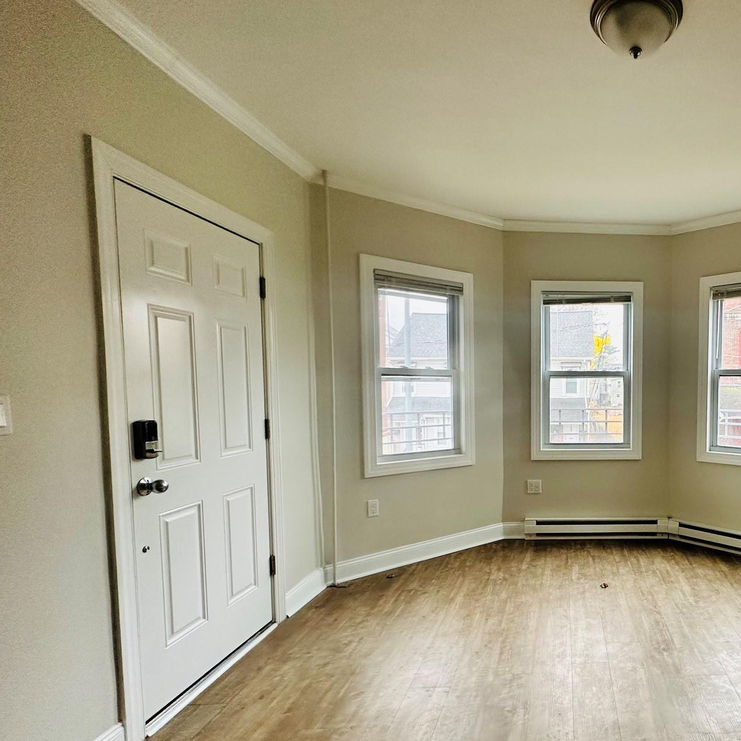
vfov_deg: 74.5
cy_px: 415
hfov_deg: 67.5
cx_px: 598
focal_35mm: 20
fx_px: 484
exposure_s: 1/99
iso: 160
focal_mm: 2.22
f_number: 2.2
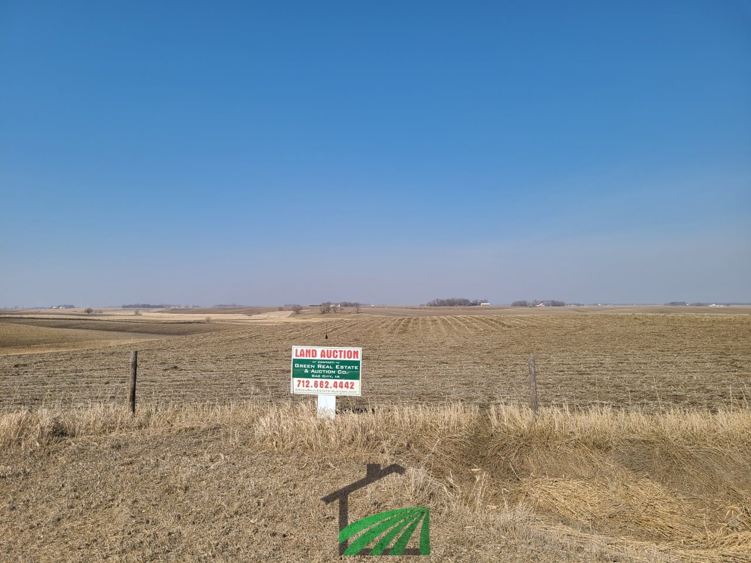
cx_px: 376
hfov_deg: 67.3
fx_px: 564
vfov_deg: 53.1
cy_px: 282
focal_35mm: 26
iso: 40
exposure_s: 1/3281
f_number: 1.8
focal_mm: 5.4
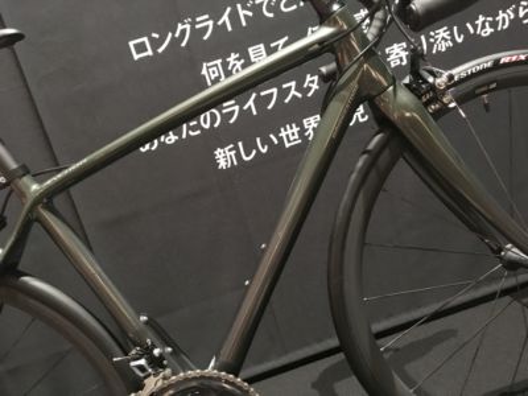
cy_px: 198
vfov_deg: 48.2
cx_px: 264
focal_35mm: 29
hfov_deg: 61.7
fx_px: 442
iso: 320
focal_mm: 4.15
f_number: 2.2
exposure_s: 1/15
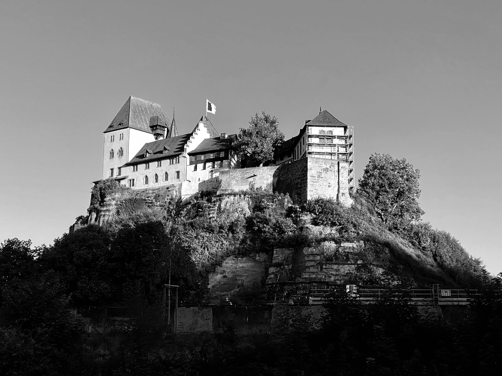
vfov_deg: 22.6
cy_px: 157
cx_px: 244
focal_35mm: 65
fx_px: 943
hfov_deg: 29.8
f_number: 2
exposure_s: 1/1229
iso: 20
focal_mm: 6
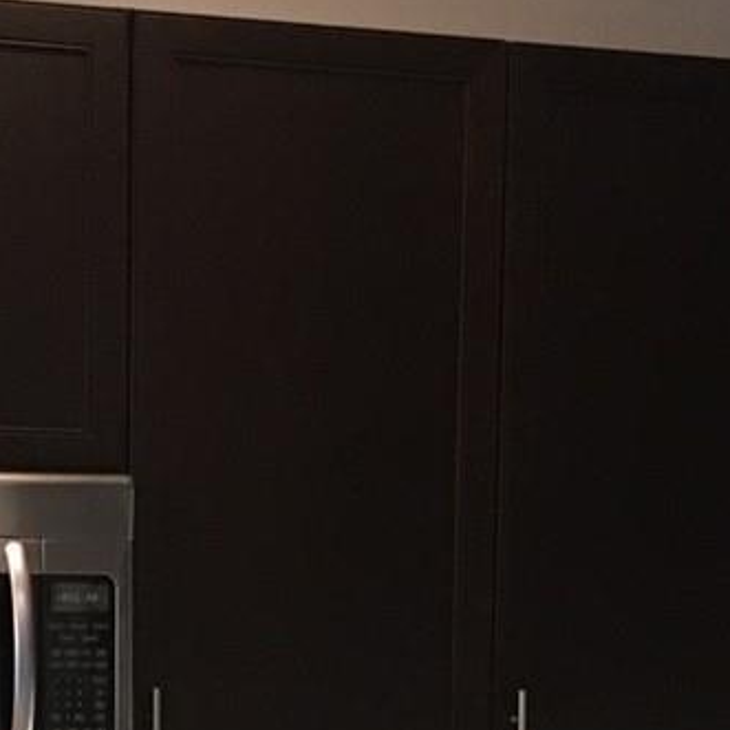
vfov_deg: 13.4
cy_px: 1028
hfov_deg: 14.0
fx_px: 2959
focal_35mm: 124
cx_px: 187
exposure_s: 1/30
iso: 200
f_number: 2.2
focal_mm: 4.15
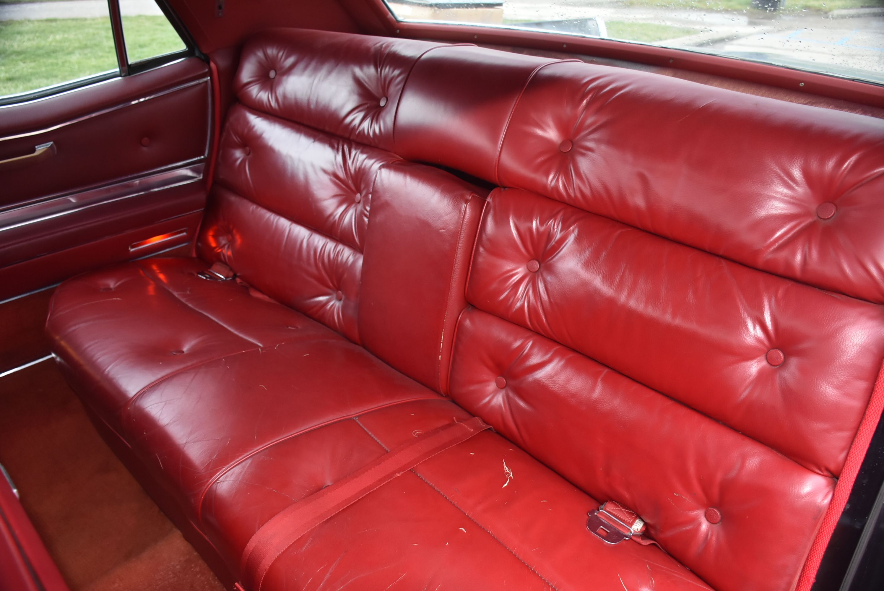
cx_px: 442
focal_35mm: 27
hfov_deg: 67.3
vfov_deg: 48.0
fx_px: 663
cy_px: 296
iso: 900
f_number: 3.5
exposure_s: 1/60
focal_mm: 18
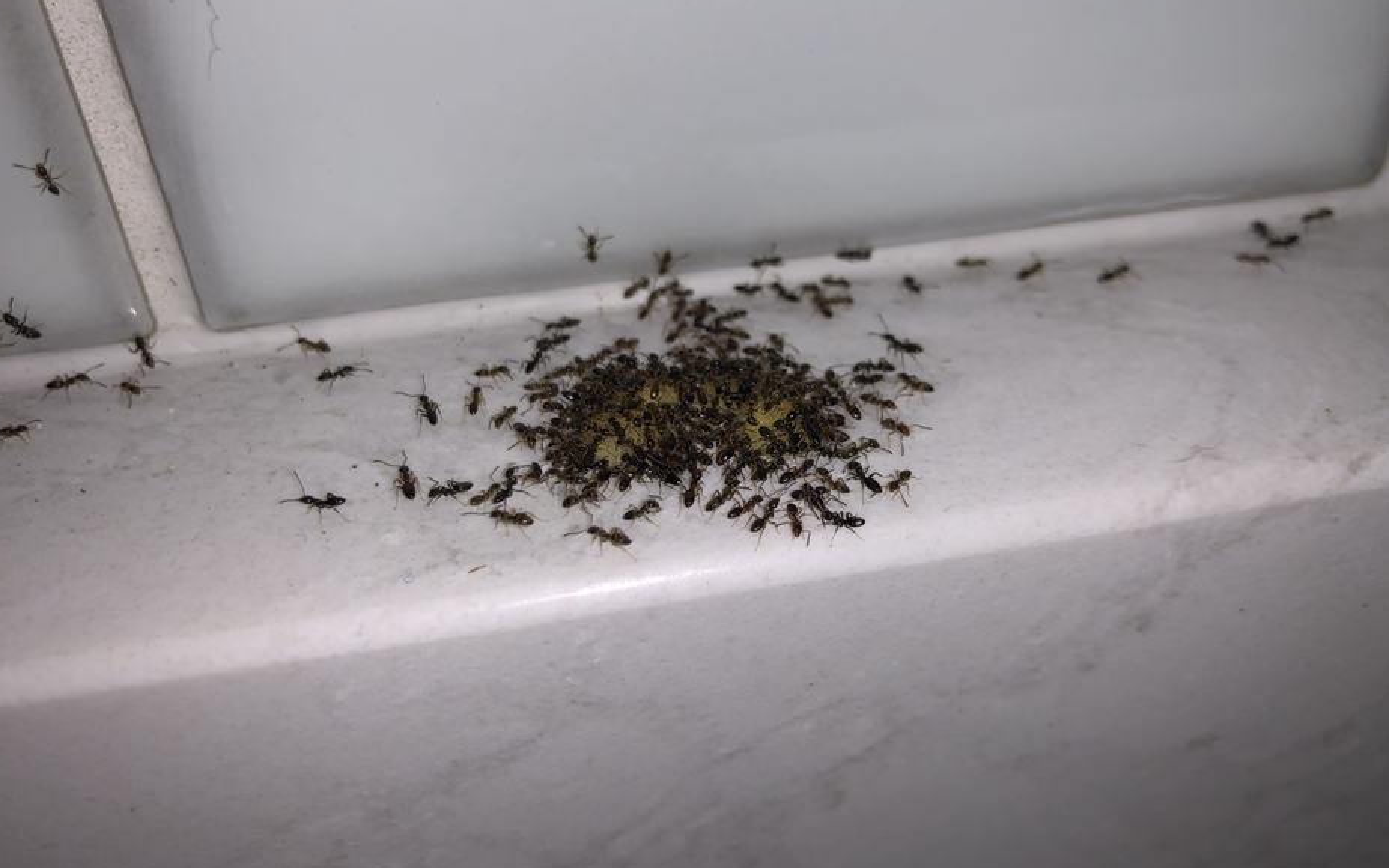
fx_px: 1136
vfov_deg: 41.8
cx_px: 688
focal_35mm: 30
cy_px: 391
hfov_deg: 62.9
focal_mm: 4
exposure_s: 1/1675
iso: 20
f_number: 1.8
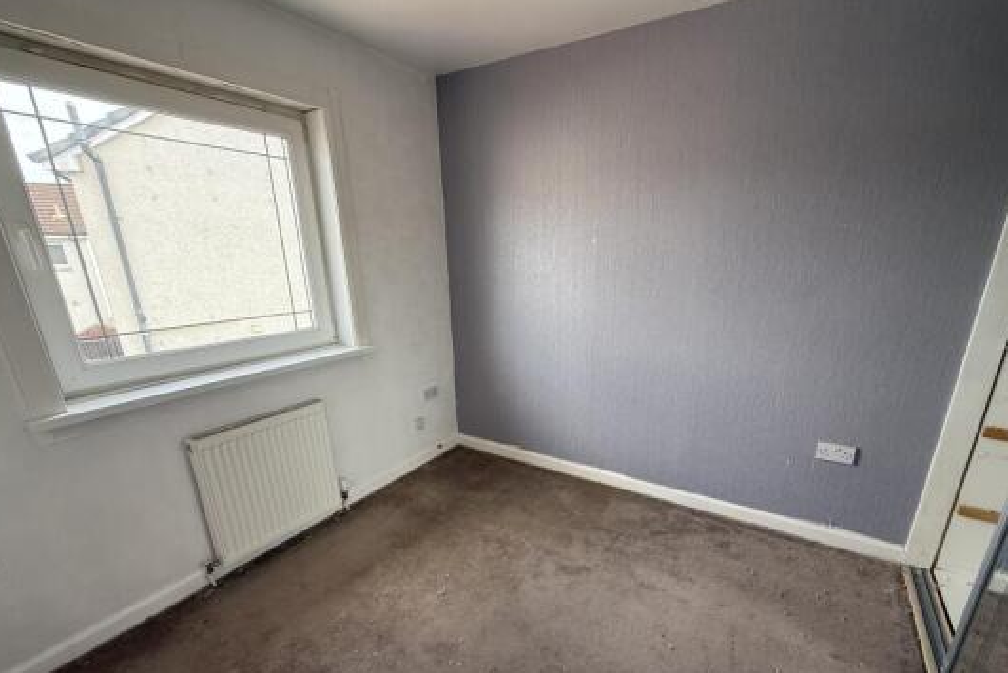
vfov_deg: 73.2
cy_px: 396
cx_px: 532
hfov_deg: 96.6
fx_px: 448
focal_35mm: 16
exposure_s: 1/99
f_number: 2.2
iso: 160
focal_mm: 2.22
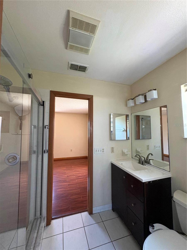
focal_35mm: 14
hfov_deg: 85.7
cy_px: 125
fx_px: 101
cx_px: 94
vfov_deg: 102.1
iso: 400
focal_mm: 2.22
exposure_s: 1/60
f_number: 2.2
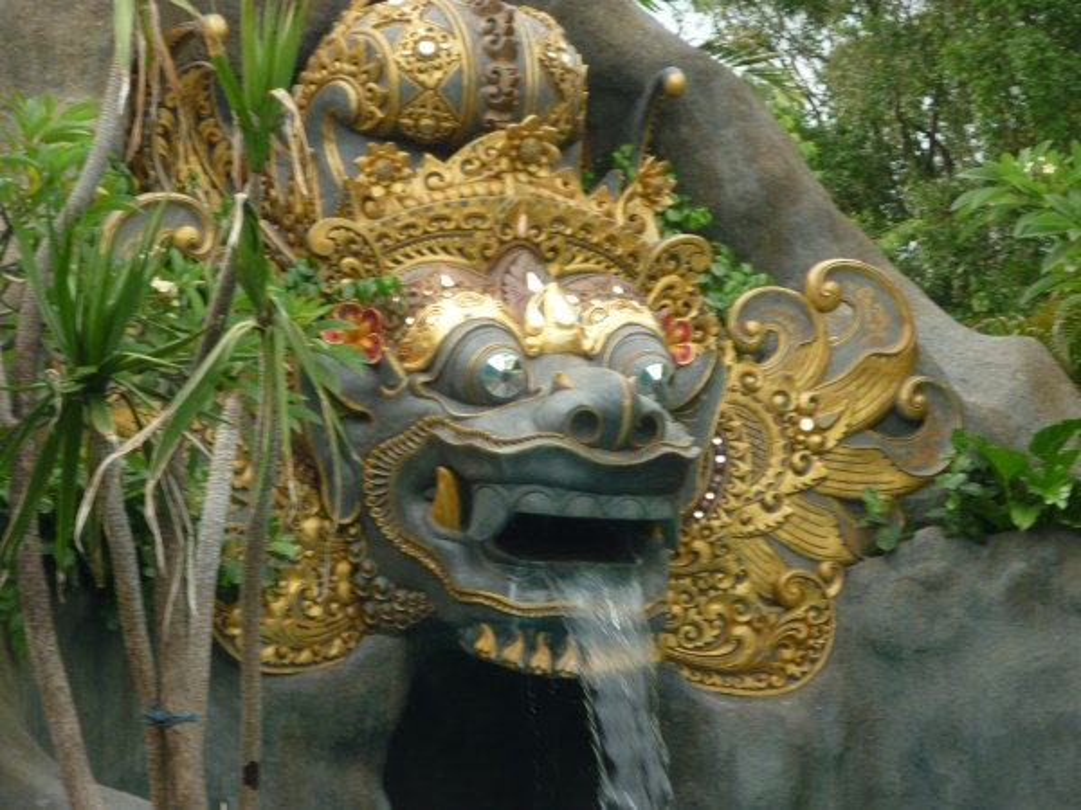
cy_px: 405
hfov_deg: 14.9
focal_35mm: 132
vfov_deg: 11.2
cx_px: 540
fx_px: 4122
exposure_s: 1/60
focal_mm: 22
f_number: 5.9
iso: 100
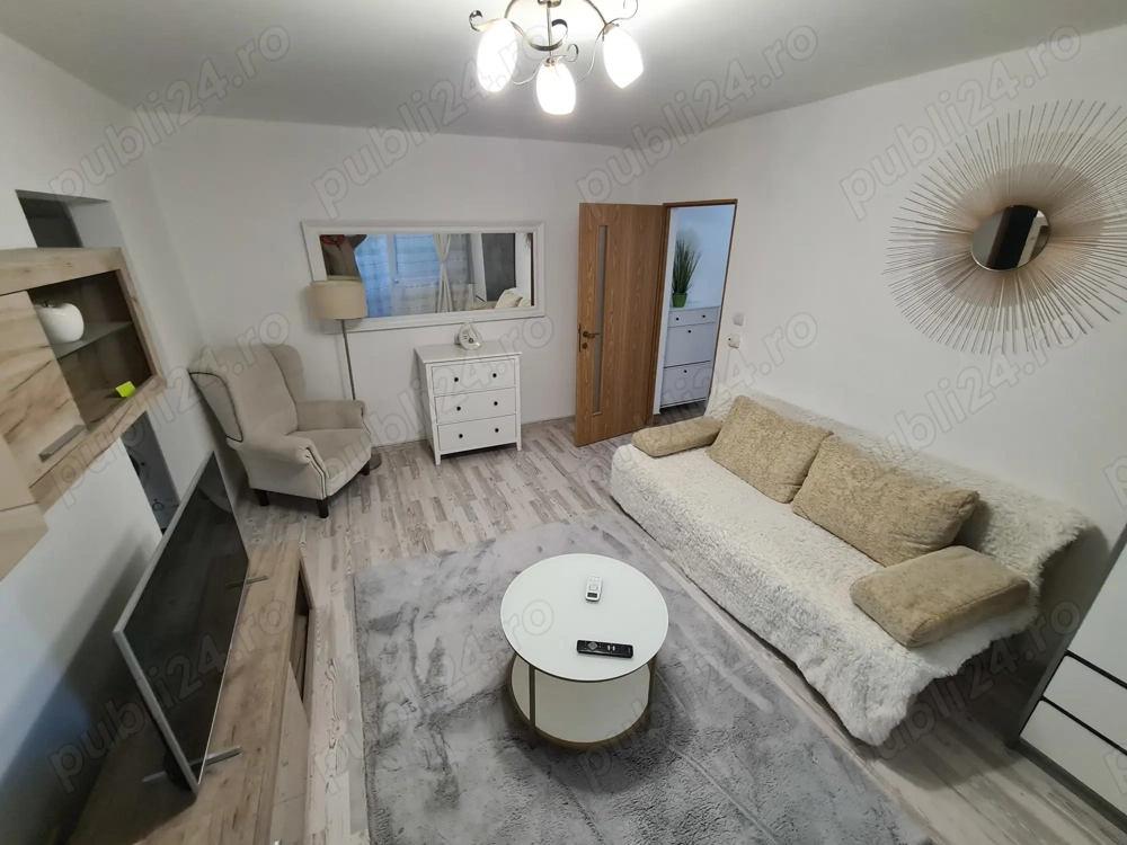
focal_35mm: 13
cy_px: 422
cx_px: 564
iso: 400
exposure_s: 1/50
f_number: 2.2
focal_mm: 2.22
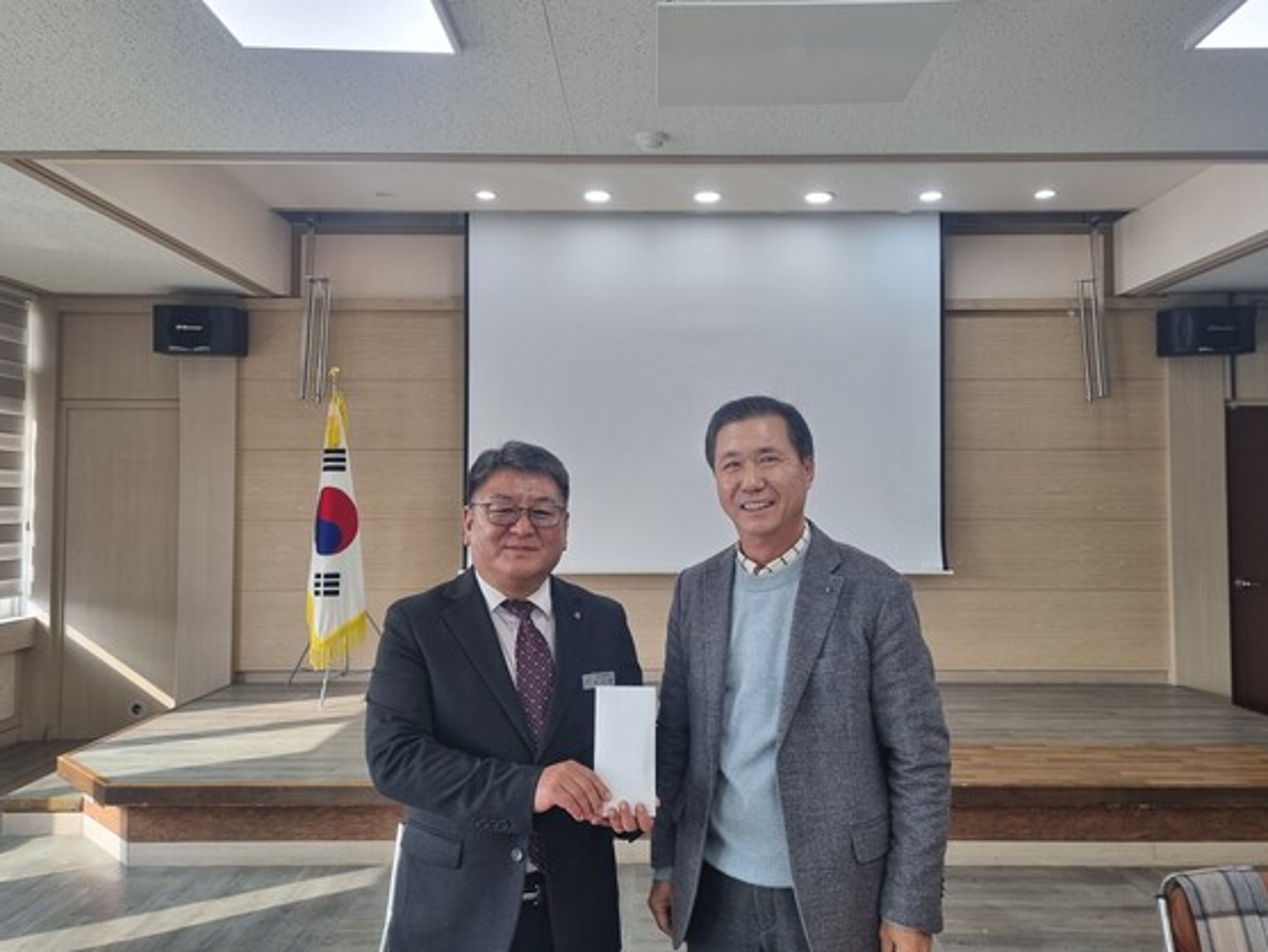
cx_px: 658
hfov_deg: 63.4
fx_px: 1026
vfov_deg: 49.8
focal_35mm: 28
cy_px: 476
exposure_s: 1/138
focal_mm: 5.4
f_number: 1.8
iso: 50
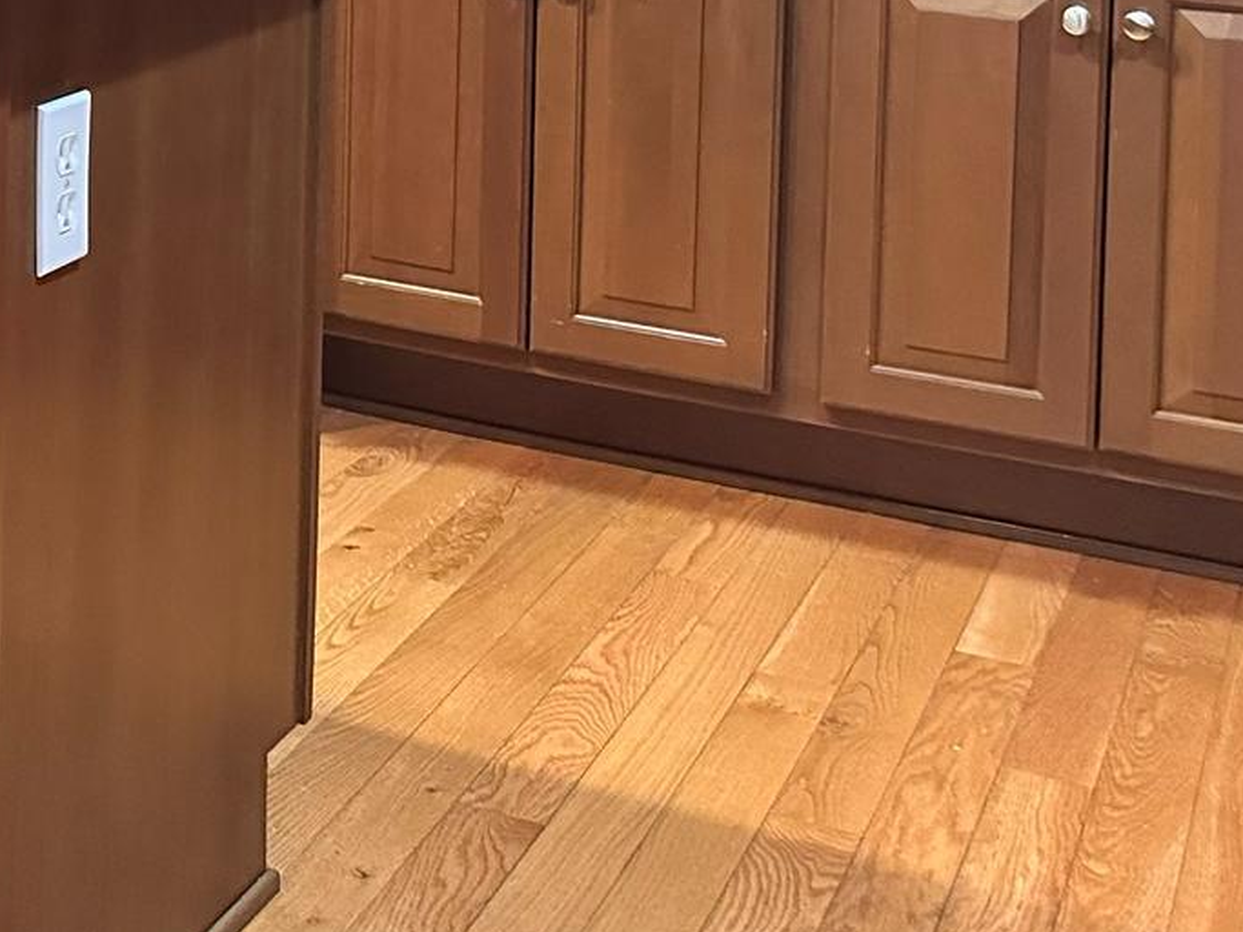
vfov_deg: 18.6
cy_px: -355
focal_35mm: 72
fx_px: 2585
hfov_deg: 24.2
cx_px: -309
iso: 640
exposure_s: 1/60
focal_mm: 6.86
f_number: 1.78
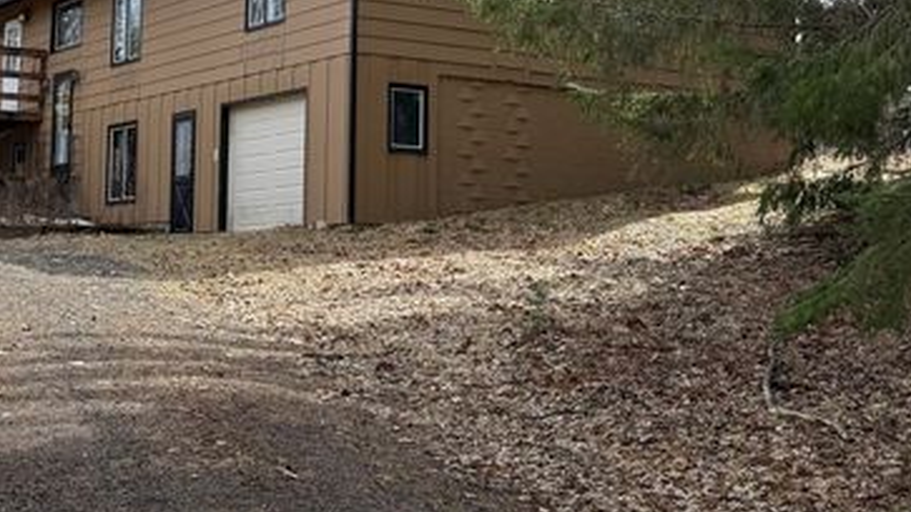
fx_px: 1739
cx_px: 341
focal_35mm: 72
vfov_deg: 16.5
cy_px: 51
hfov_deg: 29.2
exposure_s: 1/2415
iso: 80
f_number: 1.78
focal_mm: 6.76
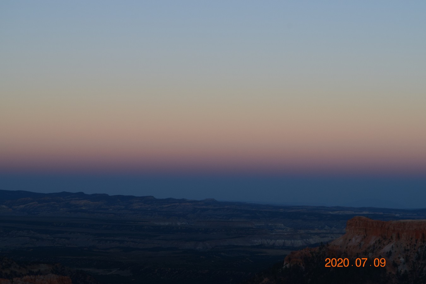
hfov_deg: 24.6
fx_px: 976
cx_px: 213
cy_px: 142
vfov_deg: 16.6
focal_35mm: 82
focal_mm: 55
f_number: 9
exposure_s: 1/100
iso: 400
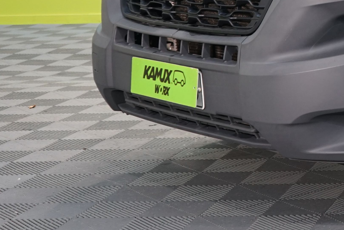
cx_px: 605
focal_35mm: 119
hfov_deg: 15.1
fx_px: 1137
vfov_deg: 11.1
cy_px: -108
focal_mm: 32
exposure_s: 1/30
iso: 640
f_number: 4
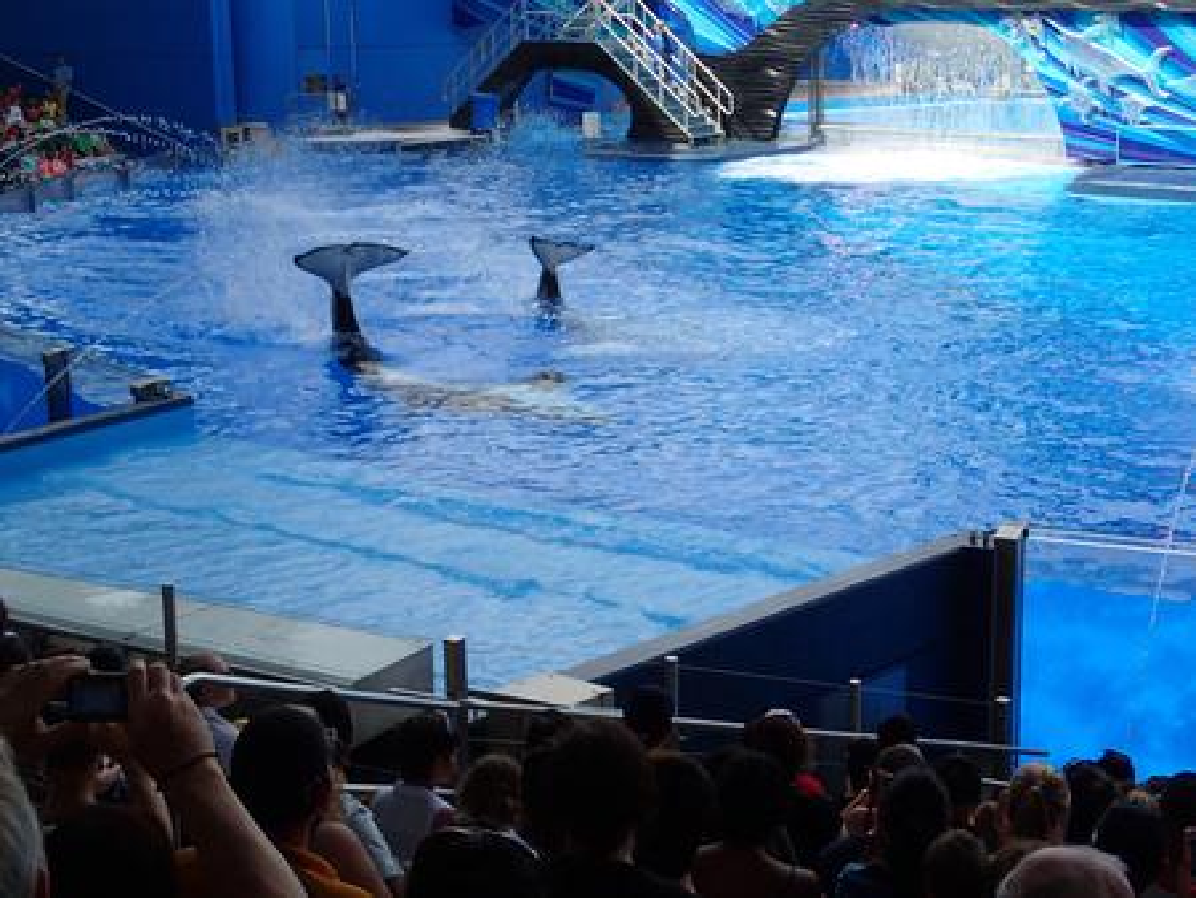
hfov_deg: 36.2
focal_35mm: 53
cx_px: 598
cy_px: 449
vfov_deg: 27.5
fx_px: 1832
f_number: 4.5
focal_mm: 9.6
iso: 200
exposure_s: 1/800
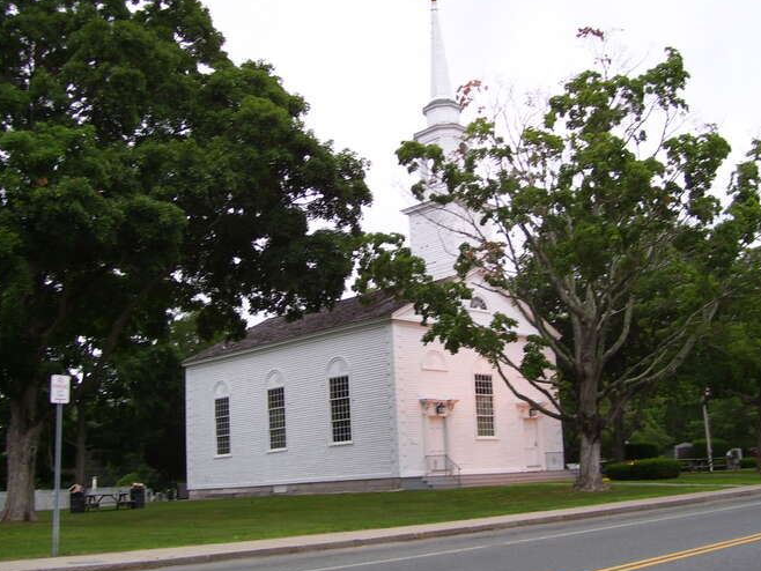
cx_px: 399
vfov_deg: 34.4
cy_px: 270
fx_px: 924
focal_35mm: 42
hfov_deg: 44.8
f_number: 2.7
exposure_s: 1/60
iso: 80
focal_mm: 6
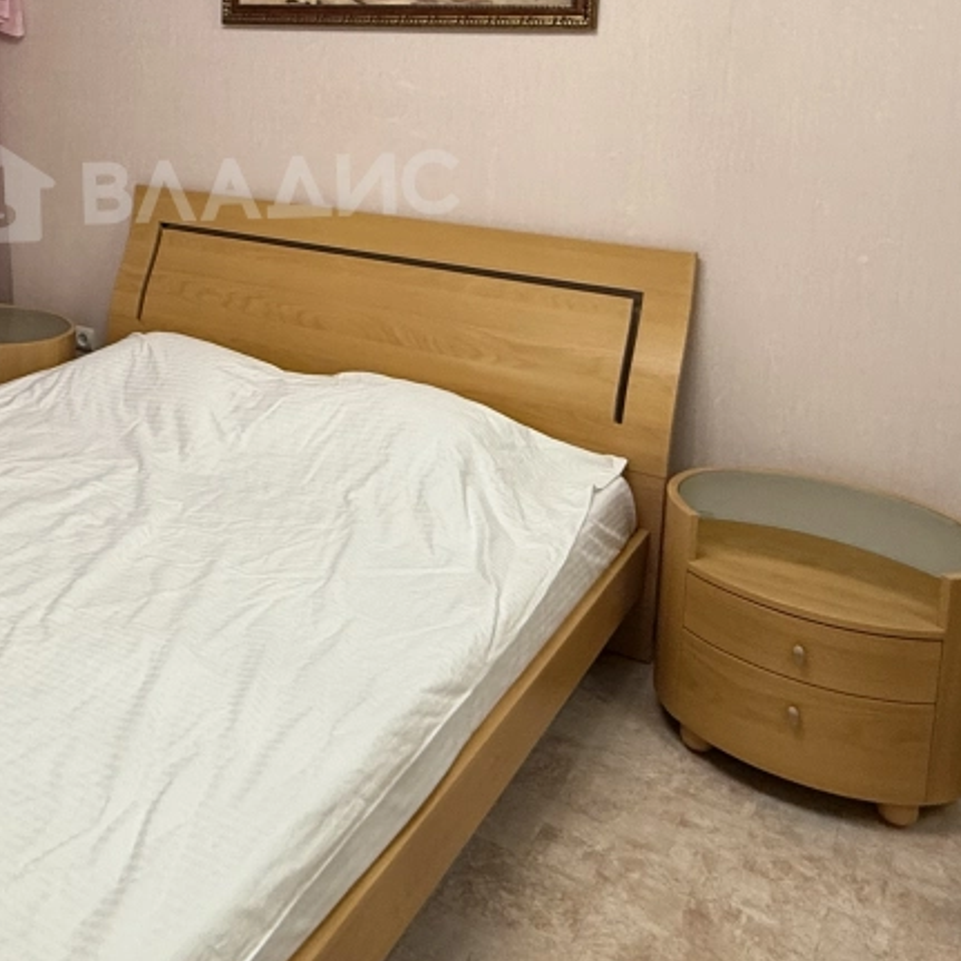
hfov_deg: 44.0
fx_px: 1131
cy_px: 184
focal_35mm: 36
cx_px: 203
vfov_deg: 43.7
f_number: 2.2
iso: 200
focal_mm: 2.22
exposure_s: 1/50
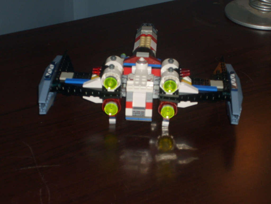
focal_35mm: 81
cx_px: 136
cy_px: 102
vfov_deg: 18.2
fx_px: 634
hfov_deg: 24.1
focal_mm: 13.7
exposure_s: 1/60
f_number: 4.2
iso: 100
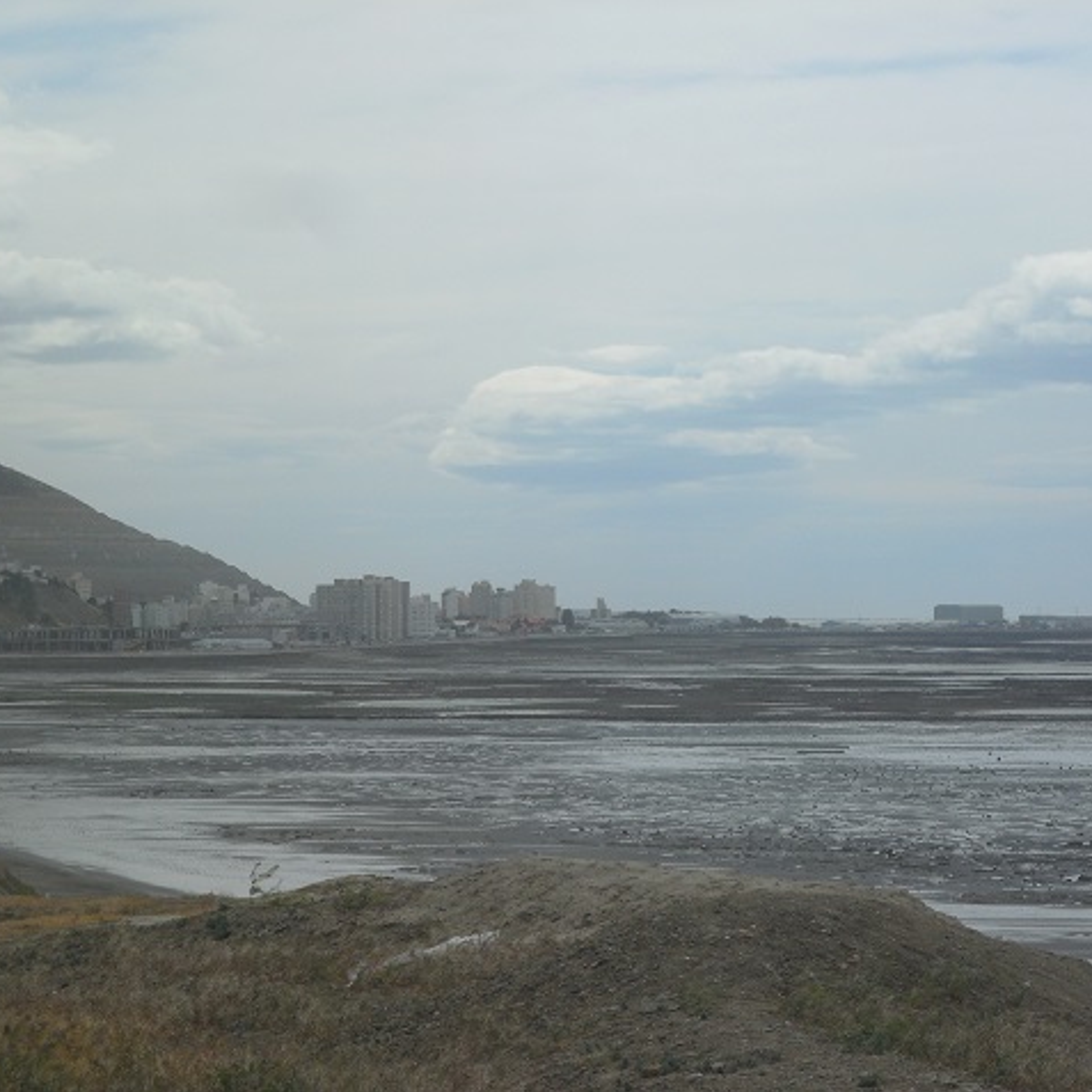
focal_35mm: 128
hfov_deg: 13.6
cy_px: 545
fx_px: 4568
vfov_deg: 13.6
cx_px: 630
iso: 80
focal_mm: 19.6
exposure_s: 1/1000
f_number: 5
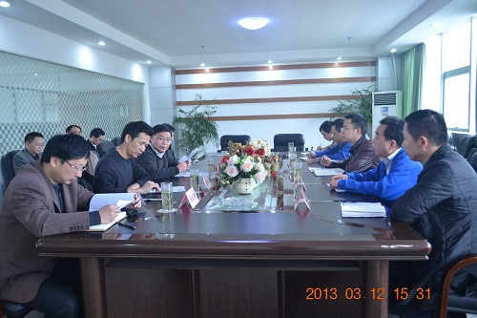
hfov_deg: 61.9
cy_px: 159
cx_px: 238
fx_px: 397
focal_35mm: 30
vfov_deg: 43.6
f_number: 3.8
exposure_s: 1/25
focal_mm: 20
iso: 400
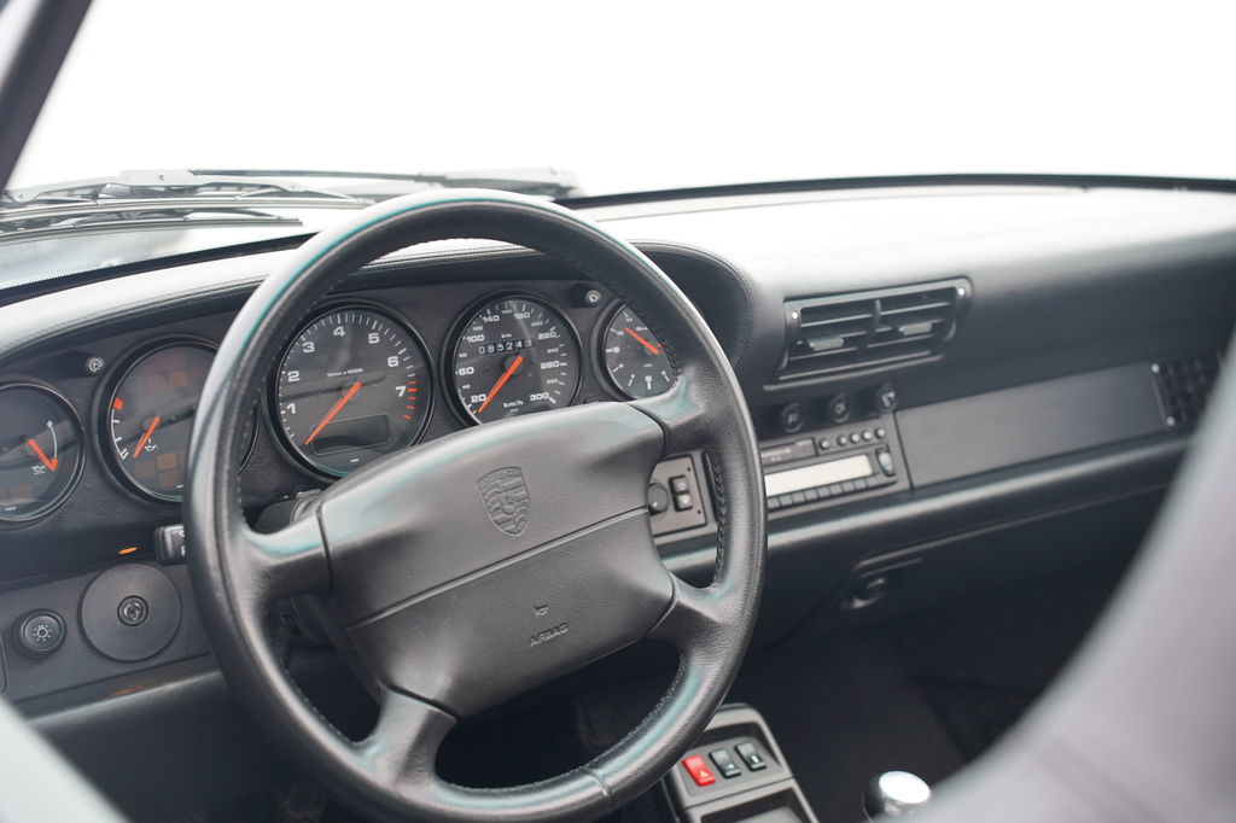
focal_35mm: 52
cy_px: 412
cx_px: 618
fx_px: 1785
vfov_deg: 26.0
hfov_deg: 38.2
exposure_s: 1/60
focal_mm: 52
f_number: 4
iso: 500
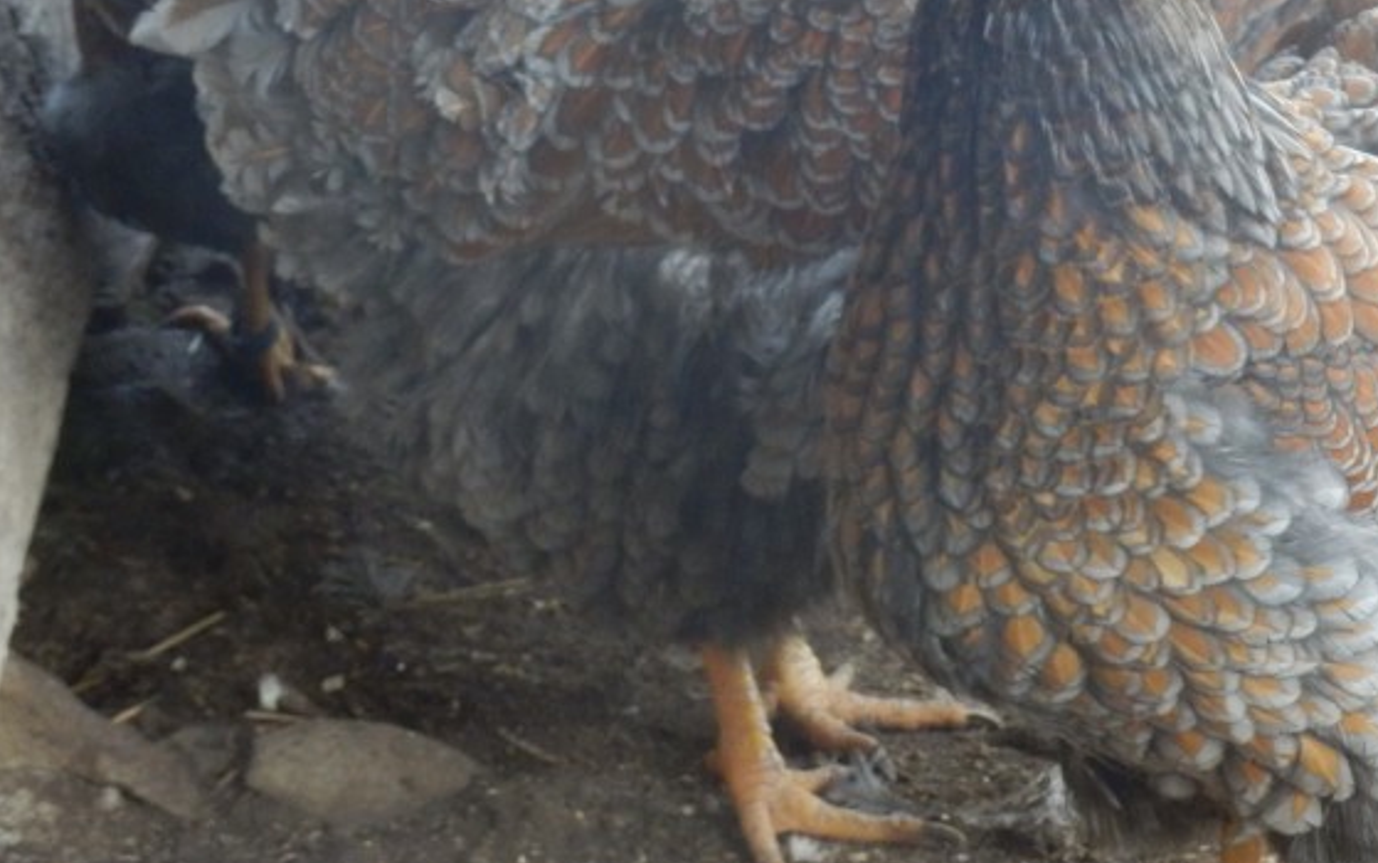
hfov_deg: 11.1
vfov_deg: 7.0
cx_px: 979
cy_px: 180
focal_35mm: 188
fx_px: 7064
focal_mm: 21.9
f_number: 5.7
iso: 800
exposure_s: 1/100
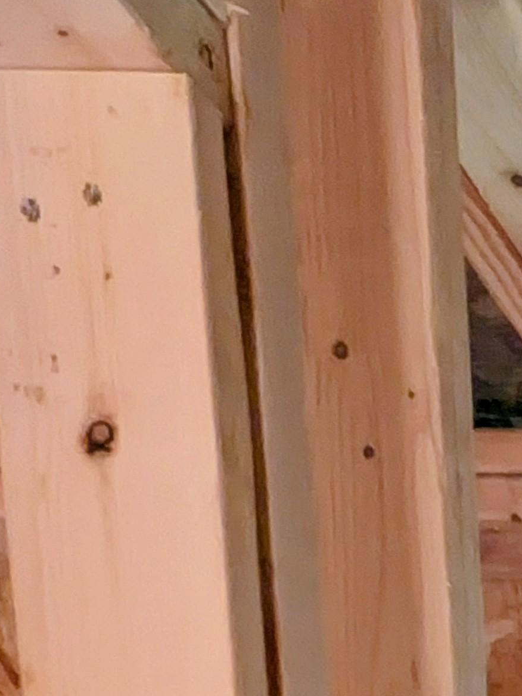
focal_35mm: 84
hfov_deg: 12.5
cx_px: 1348
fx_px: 1688
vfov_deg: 14.6
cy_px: 1684
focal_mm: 2.02
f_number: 1.7
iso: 89
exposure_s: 1/145
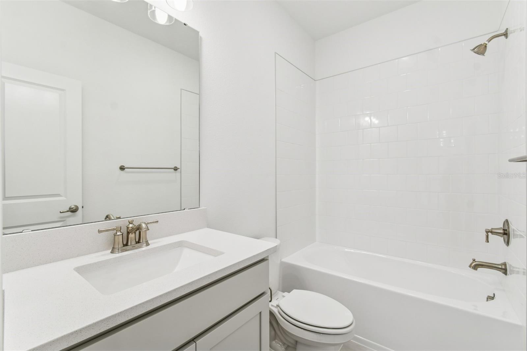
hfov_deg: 100.4
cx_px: 264
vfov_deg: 77.3
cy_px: 176
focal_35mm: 15
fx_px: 220
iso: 100
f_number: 7.1
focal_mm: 10
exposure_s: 1/30
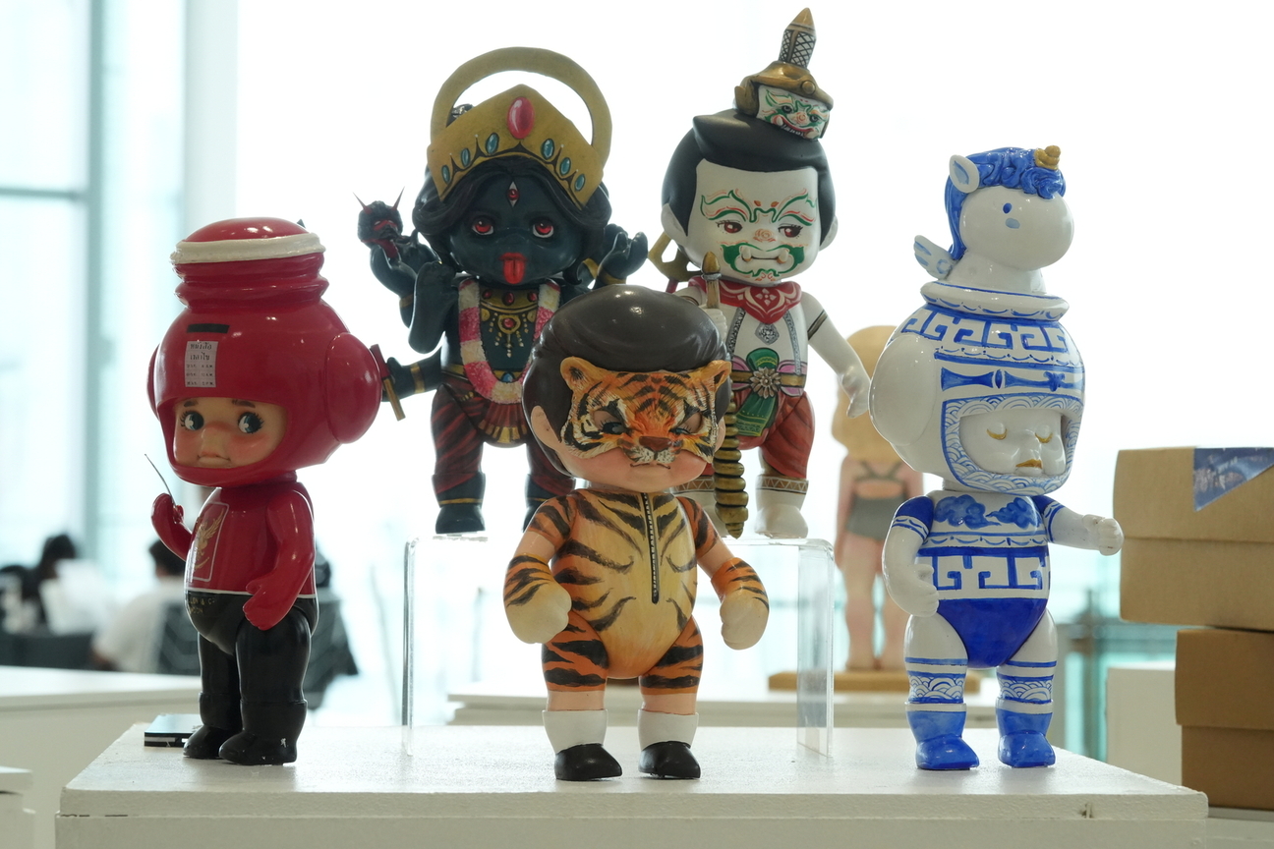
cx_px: 637
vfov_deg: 14.1
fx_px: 3432
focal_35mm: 97
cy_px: 424
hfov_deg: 21.0
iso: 4000
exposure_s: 1/125
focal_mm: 97
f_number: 13
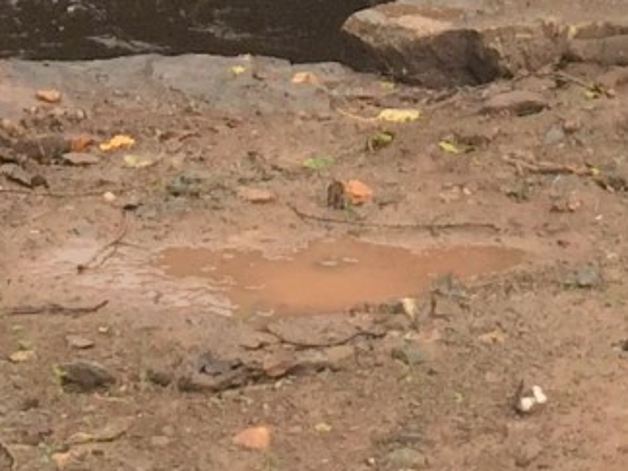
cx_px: 545
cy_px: -704
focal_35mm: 172
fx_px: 3120
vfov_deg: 7.9
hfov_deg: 11.4
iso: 32
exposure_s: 1/347
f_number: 2.2
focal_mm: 4.15
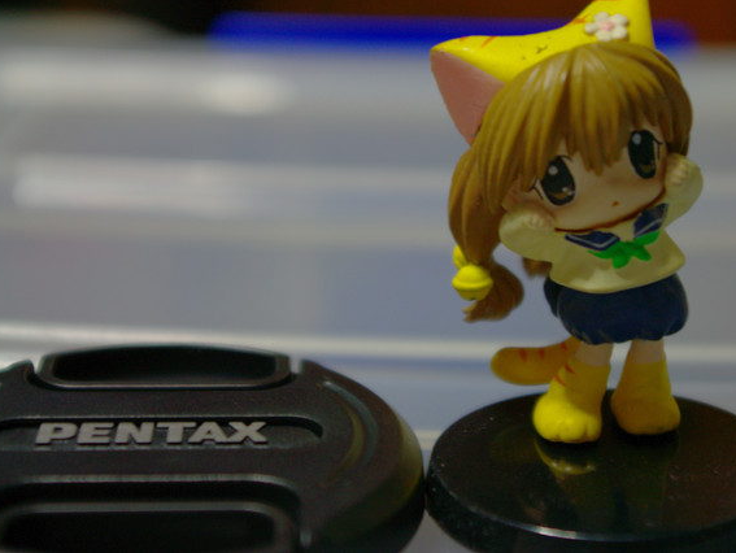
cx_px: 399
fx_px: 1894
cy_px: 276
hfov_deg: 22.0
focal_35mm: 89
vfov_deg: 16.6
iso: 200
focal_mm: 55
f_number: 5.6
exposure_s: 1/3.33
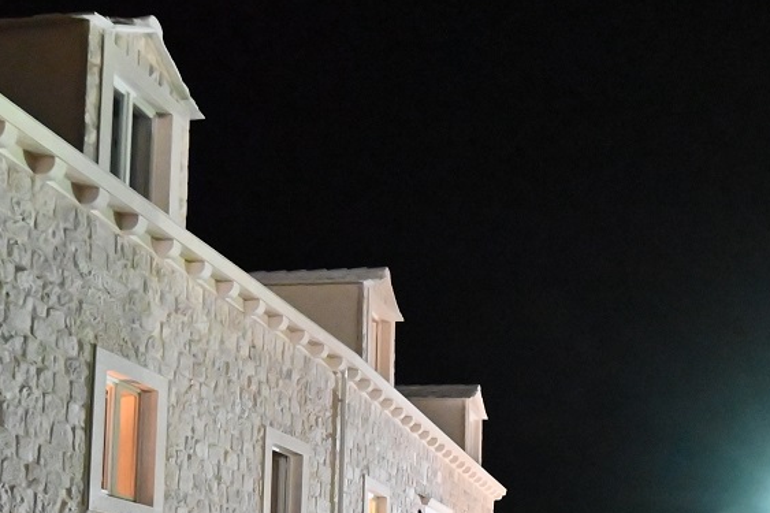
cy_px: 569
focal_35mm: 48
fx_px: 1026
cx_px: 621
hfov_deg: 39.4
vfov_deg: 25.9
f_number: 4
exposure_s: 1/20
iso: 8000
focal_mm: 12
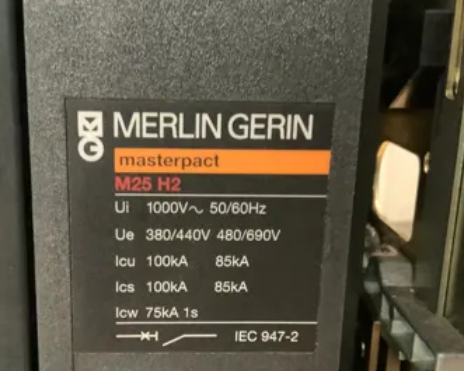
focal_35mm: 53
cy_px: 253
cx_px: 199
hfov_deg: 35.3
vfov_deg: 28.4
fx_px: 728
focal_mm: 3
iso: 500
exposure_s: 1/25
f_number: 1.8
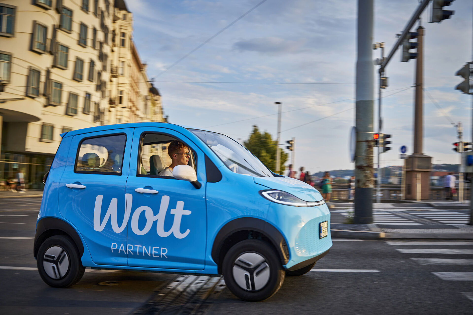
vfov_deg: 34.2
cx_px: 236
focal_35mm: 39
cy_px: 158
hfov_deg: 49.6
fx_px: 512
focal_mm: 39
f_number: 5
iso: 100
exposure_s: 1/125
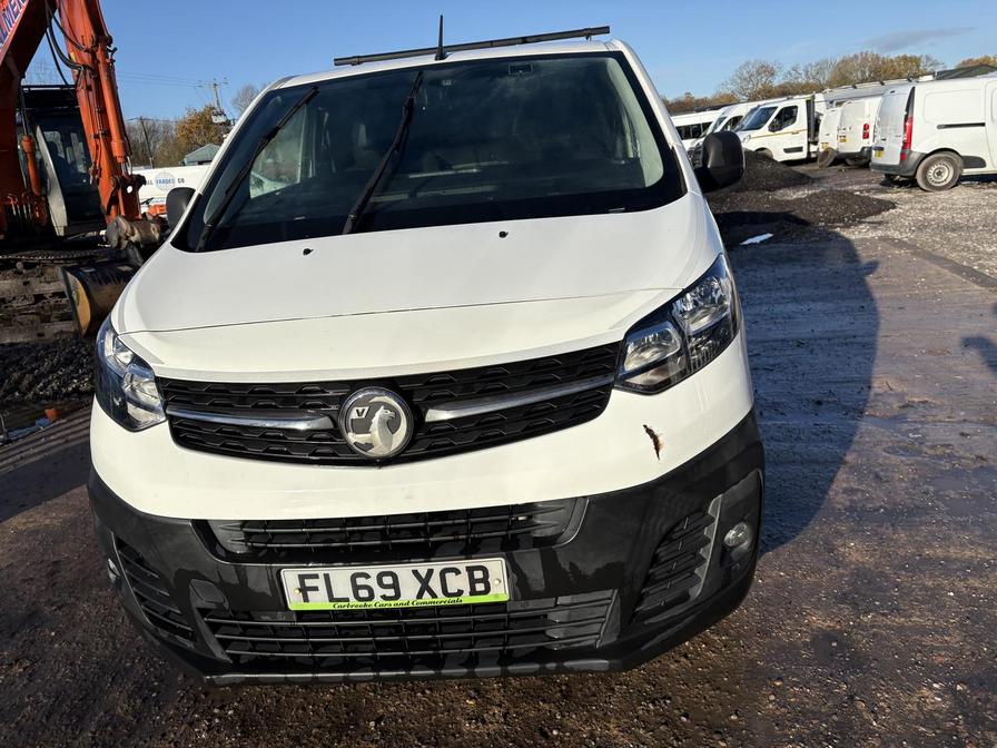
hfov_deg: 67.3
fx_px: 749
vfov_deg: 53.1
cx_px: 498
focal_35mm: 26
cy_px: 374
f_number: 1.6
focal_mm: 5.96
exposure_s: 1/4950
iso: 50
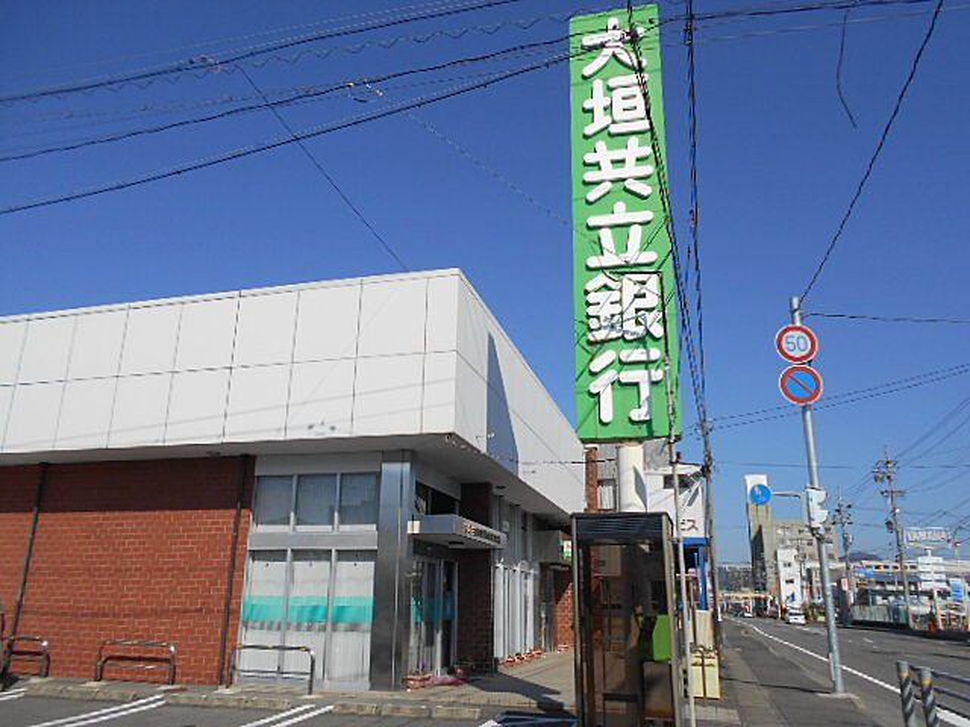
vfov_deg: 53.1
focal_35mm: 26
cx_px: 485
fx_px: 729
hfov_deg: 67.3
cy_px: 364
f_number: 3.2
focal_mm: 4.6
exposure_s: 1/1600
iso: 80
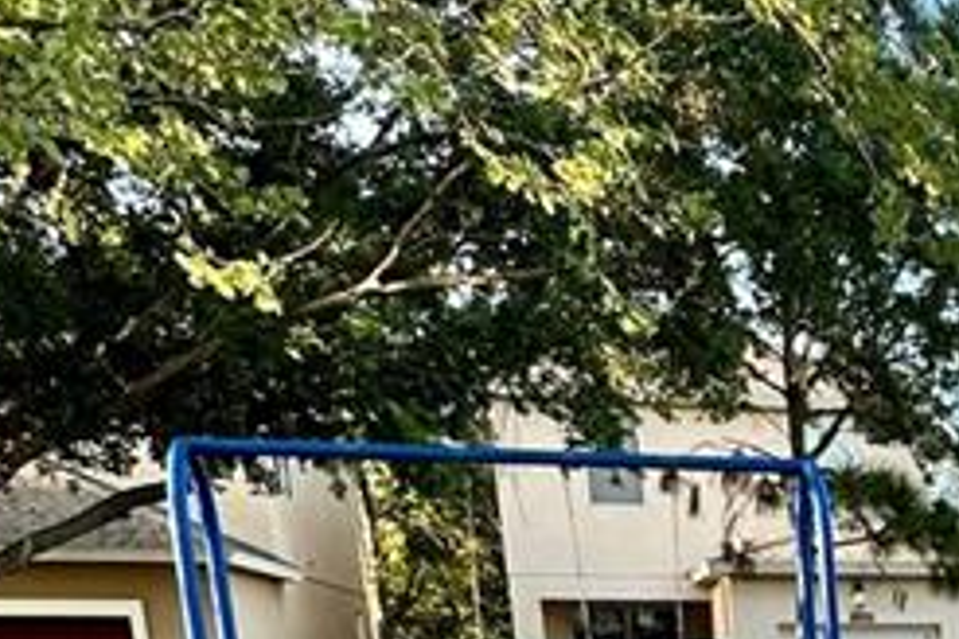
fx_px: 1891
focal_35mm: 71
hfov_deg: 23.0
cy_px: 1083
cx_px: 1446
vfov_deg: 16.6
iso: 40
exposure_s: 1/170
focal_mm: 2.22
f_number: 2.2
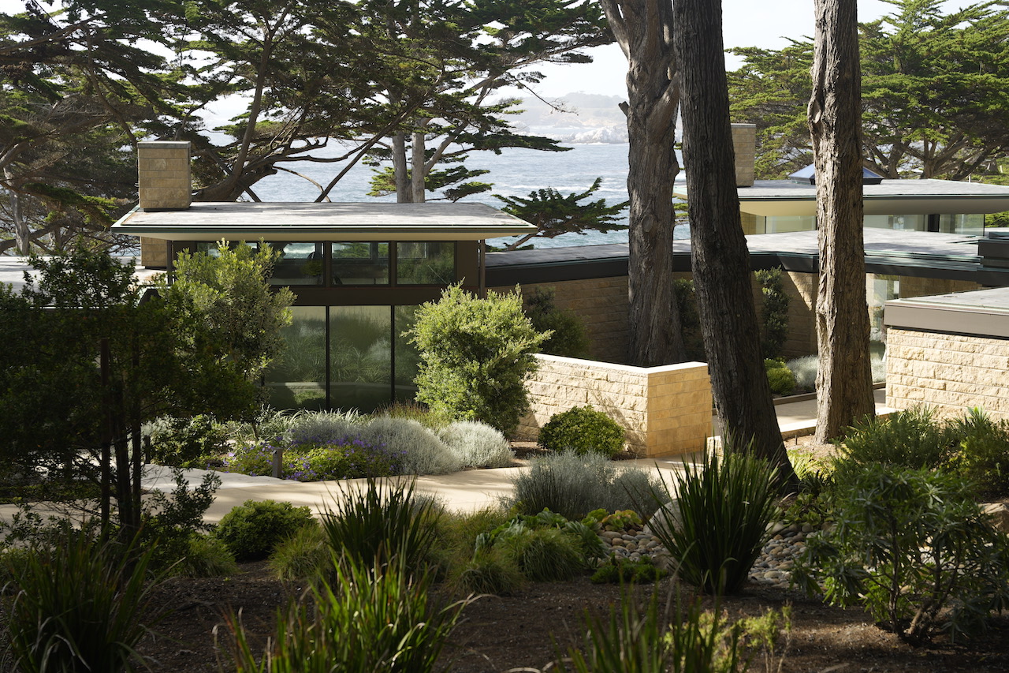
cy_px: 336
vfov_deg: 19.5
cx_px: 504
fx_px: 1962
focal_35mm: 70
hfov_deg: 28.8
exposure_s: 1/80
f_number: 5.6
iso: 125
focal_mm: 70
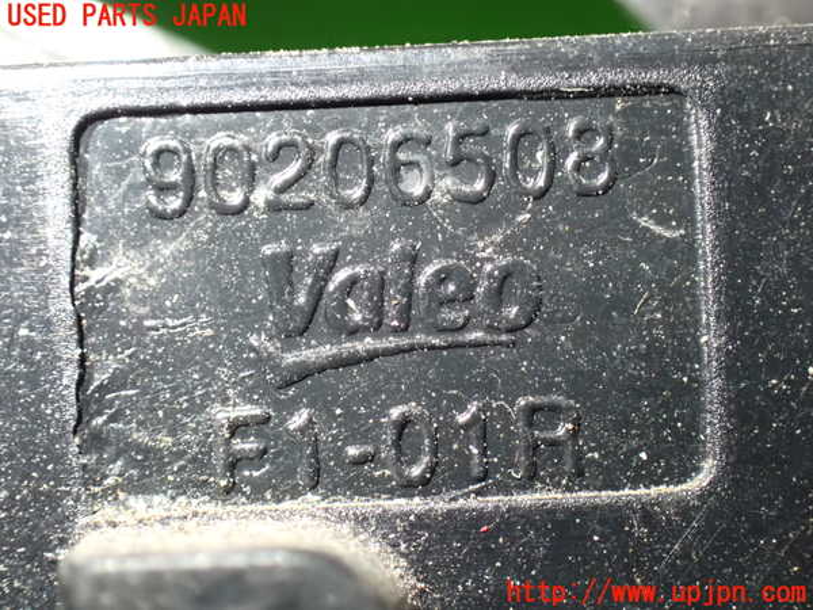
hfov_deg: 23.8
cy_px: 305
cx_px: 406
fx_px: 1926
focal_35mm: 82
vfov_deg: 18.0
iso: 1600
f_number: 4.3
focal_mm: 14.62
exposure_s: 1/50
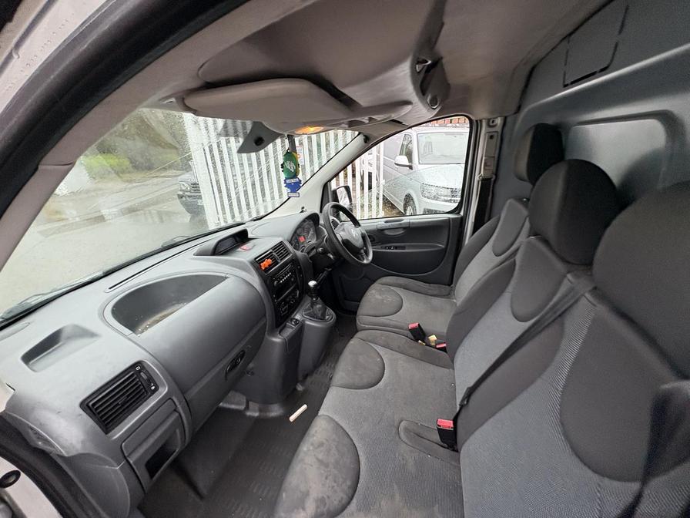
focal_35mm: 14
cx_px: 345
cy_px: 259
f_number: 2.2
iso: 200
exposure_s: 1/99
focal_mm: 2.22
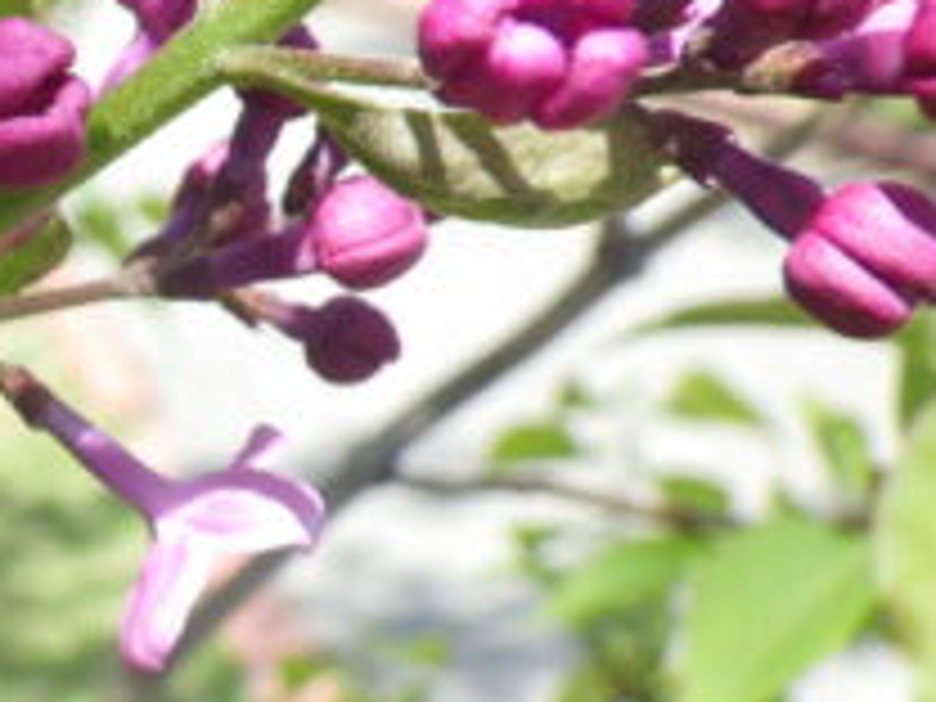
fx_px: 2515
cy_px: 425
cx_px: -254
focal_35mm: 93
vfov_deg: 15.9
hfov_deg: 19.6
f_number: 4.6
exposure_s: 1/200
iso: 125
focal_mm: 6.1
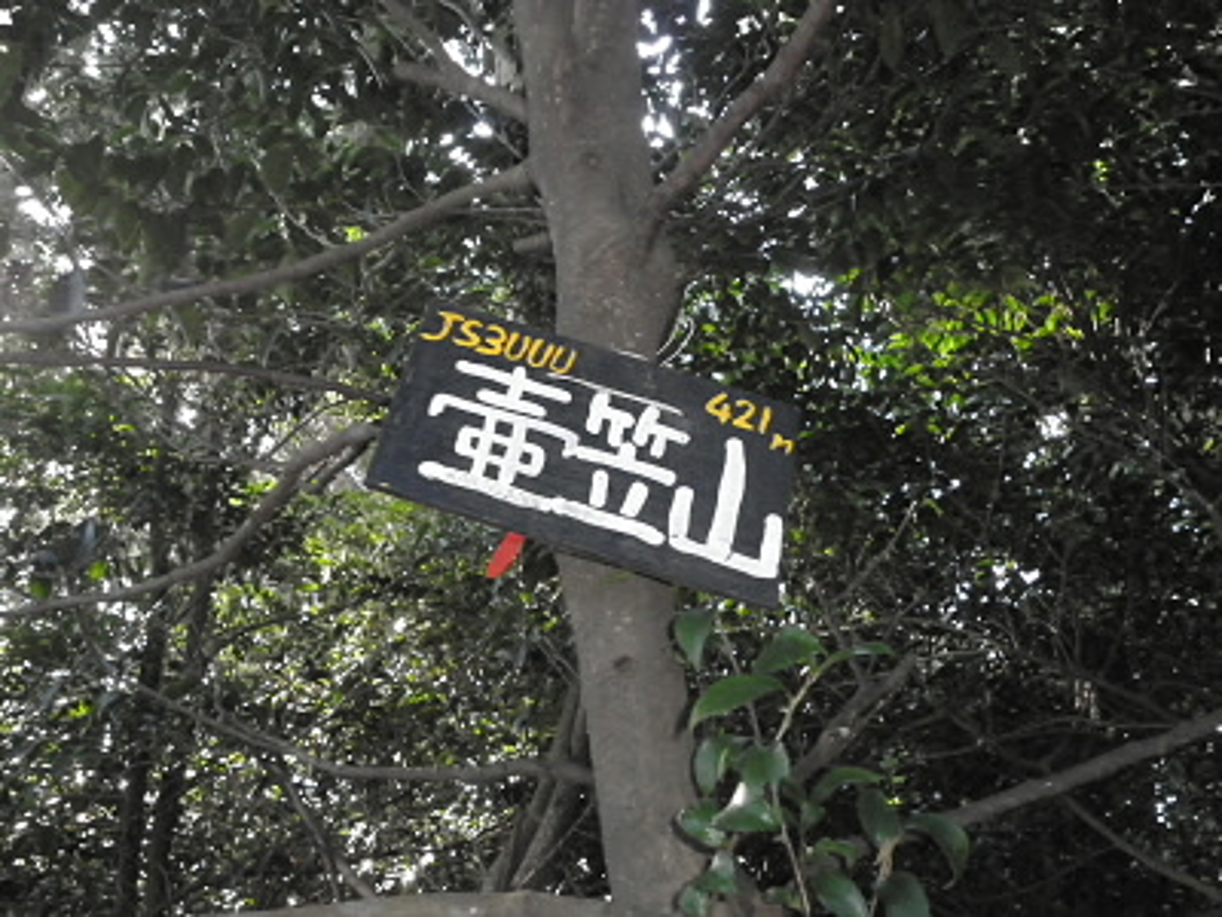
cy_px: 458
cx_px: 611
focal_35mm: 38
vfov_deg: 37.7
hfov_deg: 49.0
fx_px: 1341
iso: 800
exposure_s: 1/60
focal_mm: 6.9
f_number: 3.9
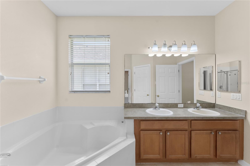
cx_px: 125
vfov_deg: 81.2
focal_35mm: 14
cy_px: 83
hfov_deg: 104.3
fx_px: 97
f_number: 7.1
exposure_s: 1/13
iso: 400
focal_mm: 14
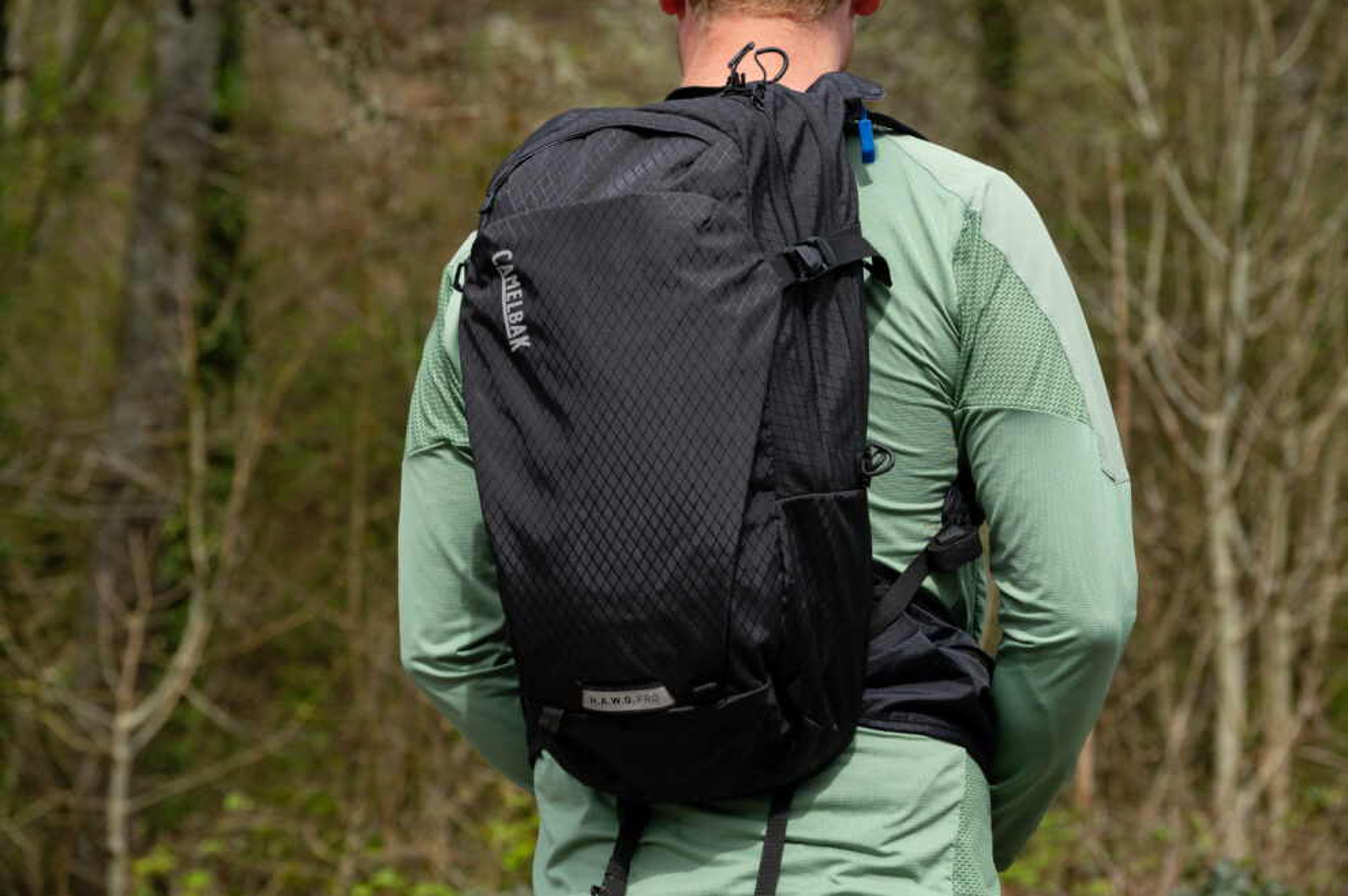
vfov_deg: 19.4
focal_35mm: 70
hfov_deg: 28.9
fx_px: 2619
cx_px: 674
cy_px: 448
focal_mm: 70
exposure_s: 1/1000
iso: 250
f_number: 5
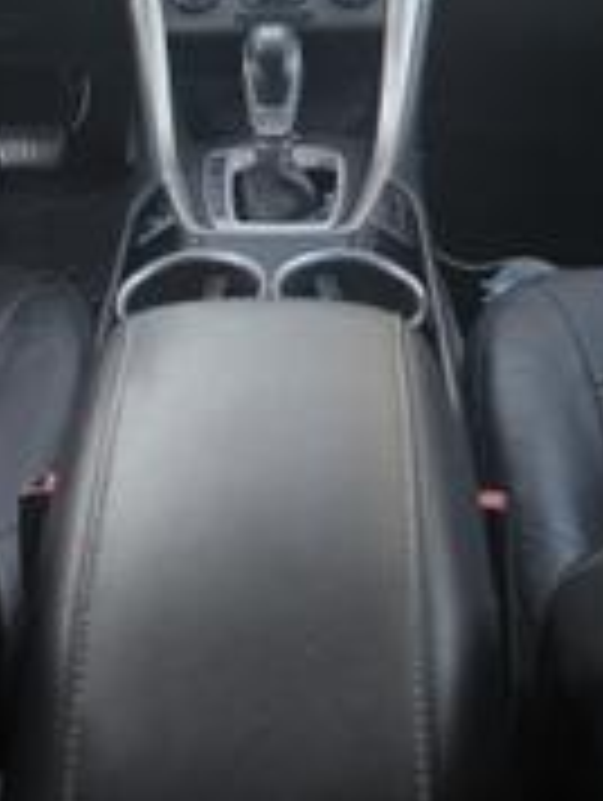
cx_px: 225
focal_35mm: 51
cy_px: 36
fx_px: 1182
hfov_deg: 28.5
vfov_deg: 34.7
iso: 125
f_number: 1.9
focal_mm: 6.92
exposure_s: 1/60
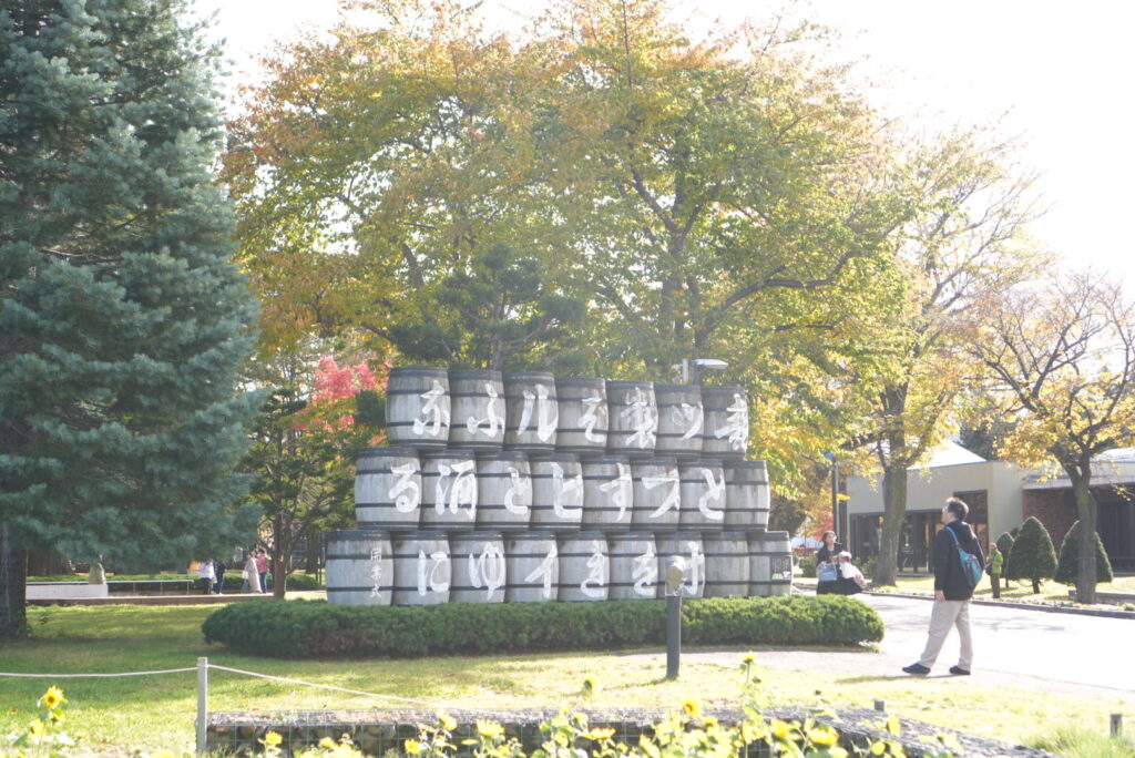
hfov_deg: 37.8
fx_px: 1656
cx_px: 568
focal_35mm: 52
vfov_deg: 25.8
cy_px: 379
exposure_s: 1/200
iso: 100
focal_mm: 35
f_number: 3.2
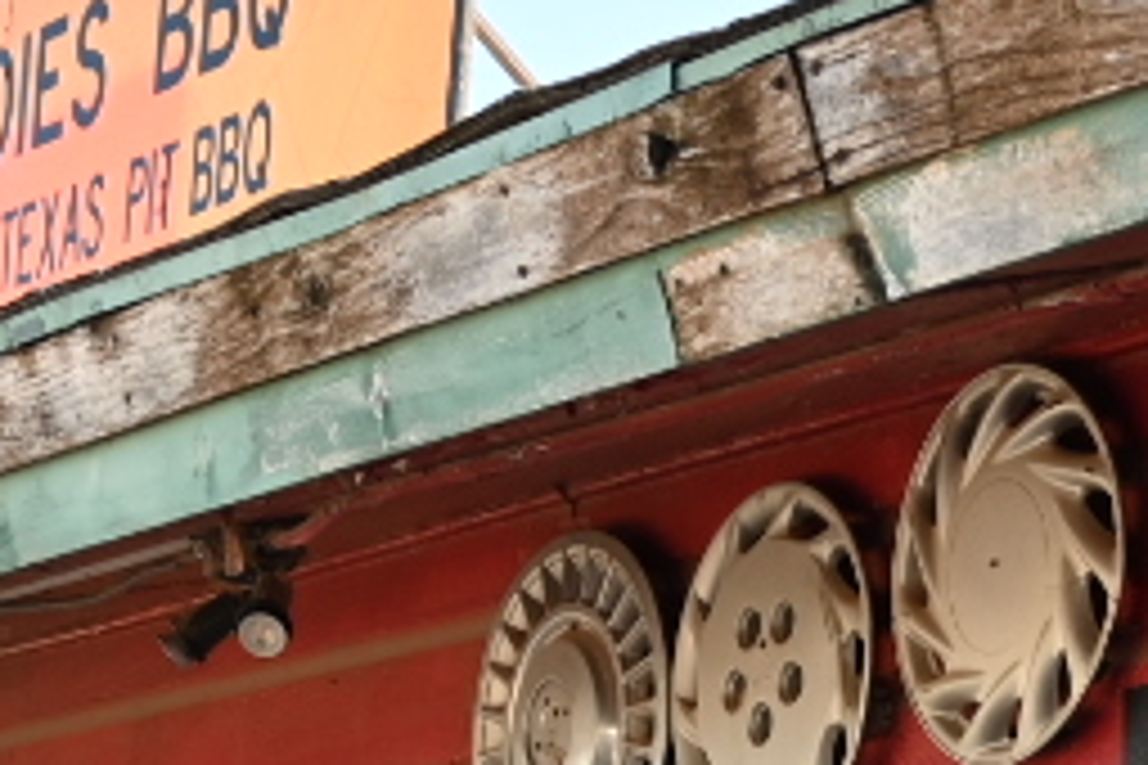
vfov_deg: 7.6
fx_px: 5261
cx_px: 1409
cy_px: 1989
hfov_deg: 12.2
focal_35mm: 165
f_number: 6.3
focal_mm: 26
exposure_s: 1/200
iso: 200
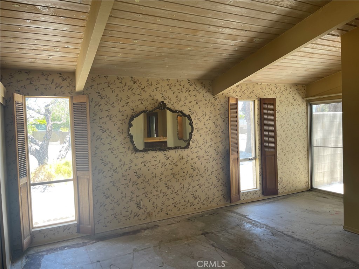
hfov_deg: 69.4
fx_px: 259
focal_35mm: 25
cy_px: 134
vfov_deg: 54.9
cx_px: 180
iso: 40
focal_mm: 5.1
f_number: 1.6
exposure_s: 1/121
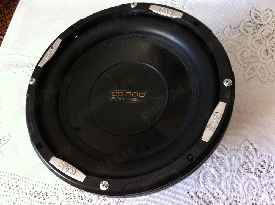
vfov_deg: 40.6
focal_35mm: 35
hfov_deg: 52.7
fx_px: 278
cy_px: 102
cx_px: 138
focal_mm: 3.85
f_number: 2.8
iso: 160
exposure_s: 1/15
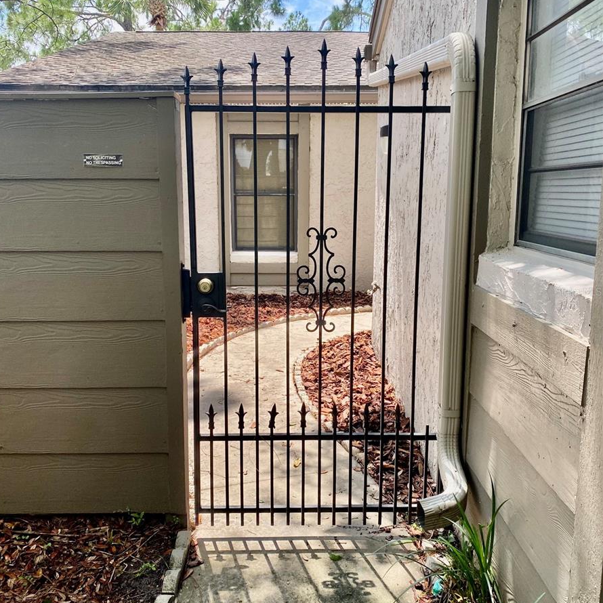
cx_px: 299
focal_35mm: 31
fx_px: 611
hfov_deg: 52.5
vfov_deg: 52.5
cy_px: 291
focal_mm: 4.25
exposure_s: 1/724
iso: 32
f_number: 1.8
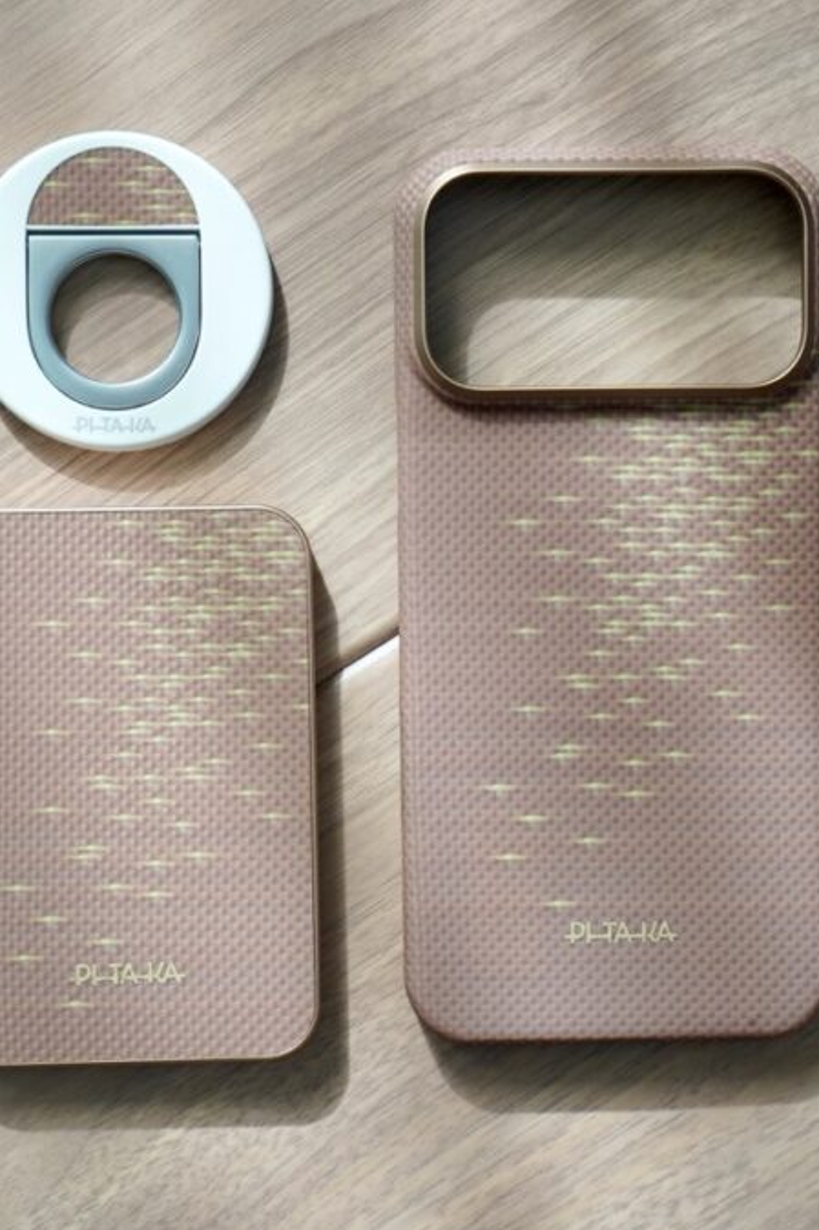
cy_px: 620
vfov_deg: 25.4
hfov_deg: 17.1
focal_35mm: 80
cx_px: 409
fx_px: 2723
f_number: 5
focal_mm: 35
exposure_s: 1/60
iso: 250
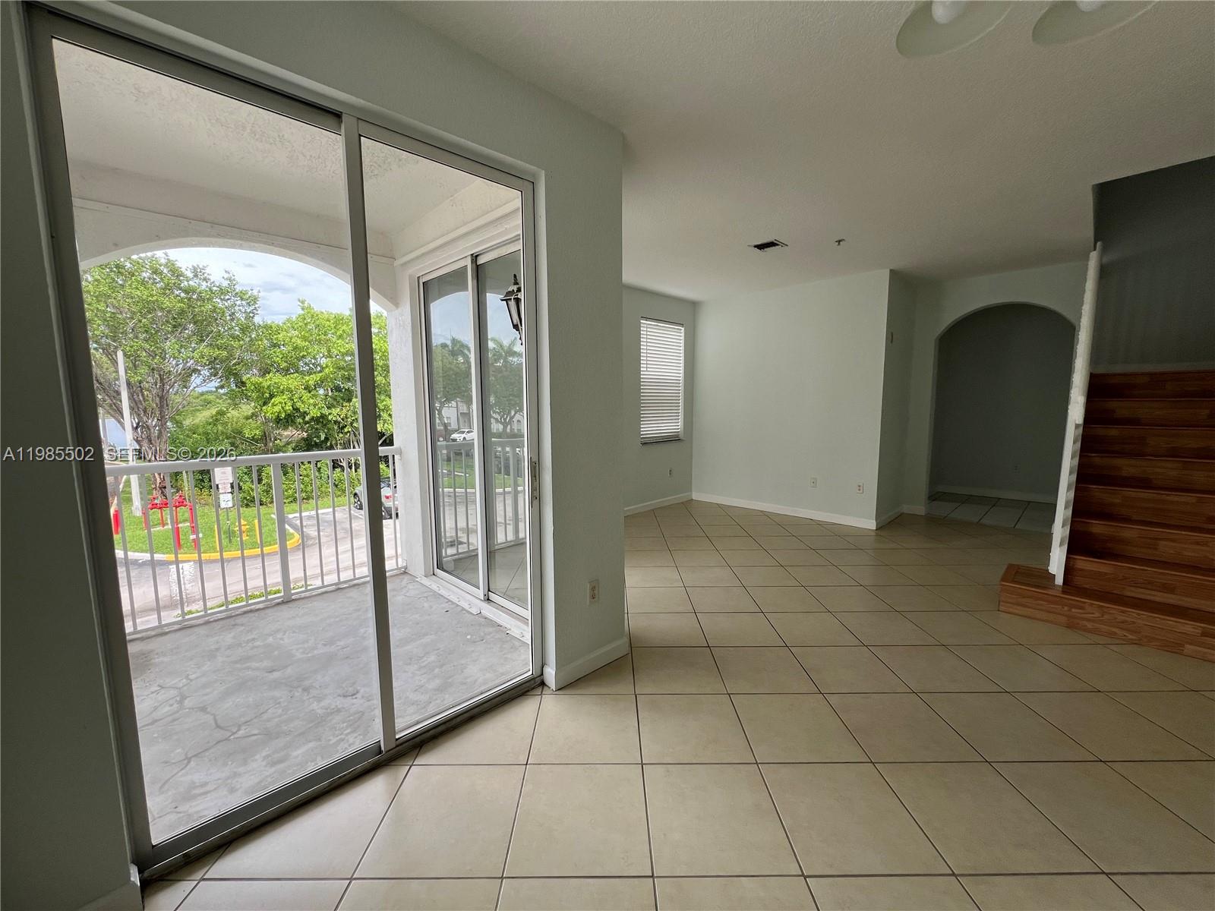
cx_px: 608
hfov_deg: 106.2
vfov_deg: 89.9
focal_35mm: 13
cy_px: 456
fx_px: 456
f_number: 1.8
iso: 32
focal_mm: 1.57
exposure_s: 1/254
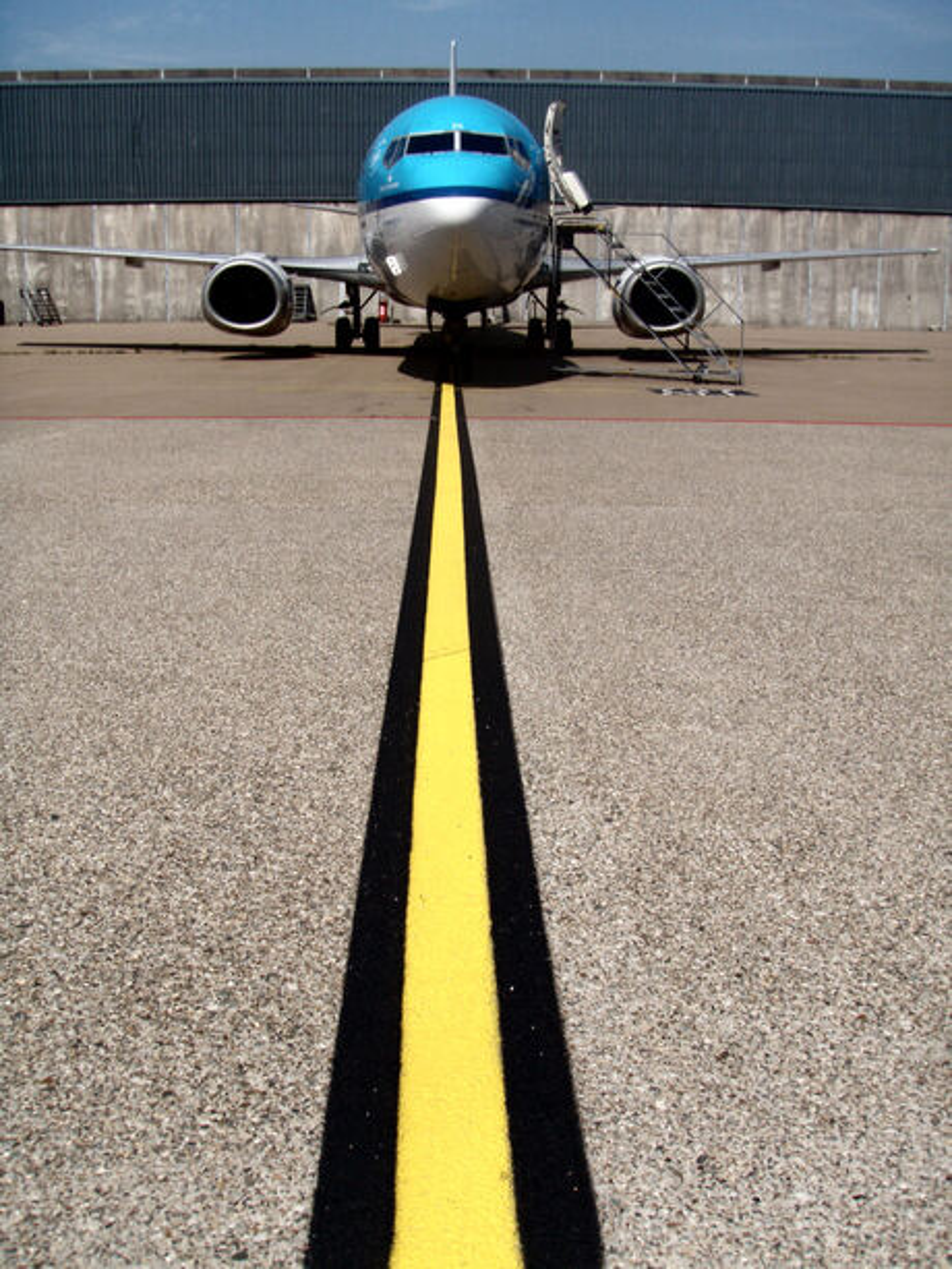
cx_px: 476
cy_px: 634
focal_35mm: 38
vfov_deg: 49.0
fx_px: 1393
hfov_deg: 37.7
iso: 80
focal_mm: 6.7
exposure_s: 1/500
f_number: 6.3
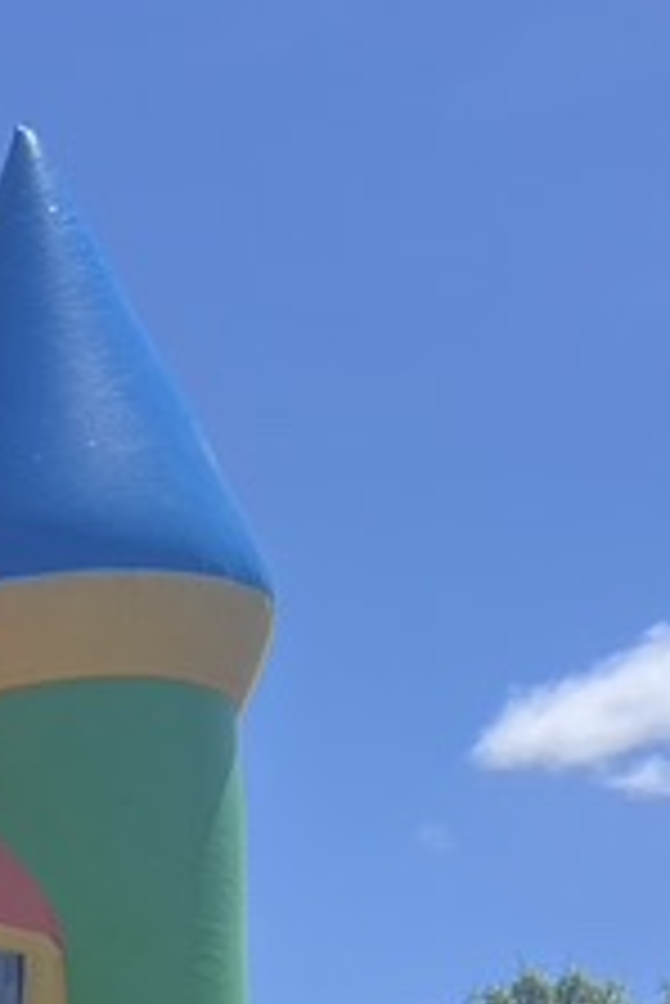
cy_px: 1598
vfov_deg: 15.0
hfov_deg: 9.8
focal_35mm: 124
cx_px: -931
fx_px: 3456
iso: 50
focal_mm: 5.1
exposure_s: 1/1992
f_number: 1.6
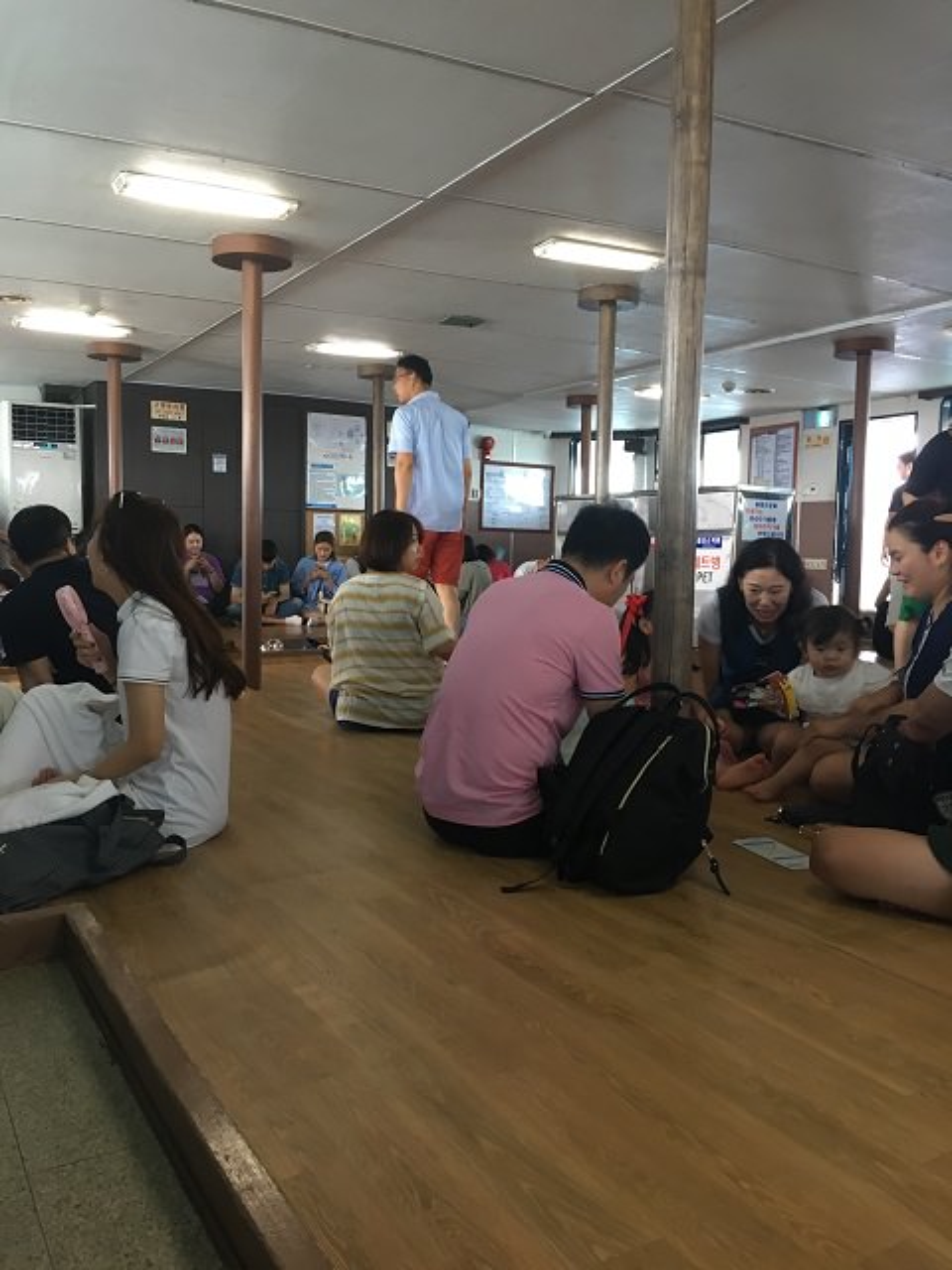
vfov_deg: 61.7
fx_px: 1063
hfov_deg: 48.2
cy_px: 635
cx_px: 476
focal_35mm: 29
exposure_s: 1/30
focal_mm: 4.15
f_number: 2.2
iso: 64
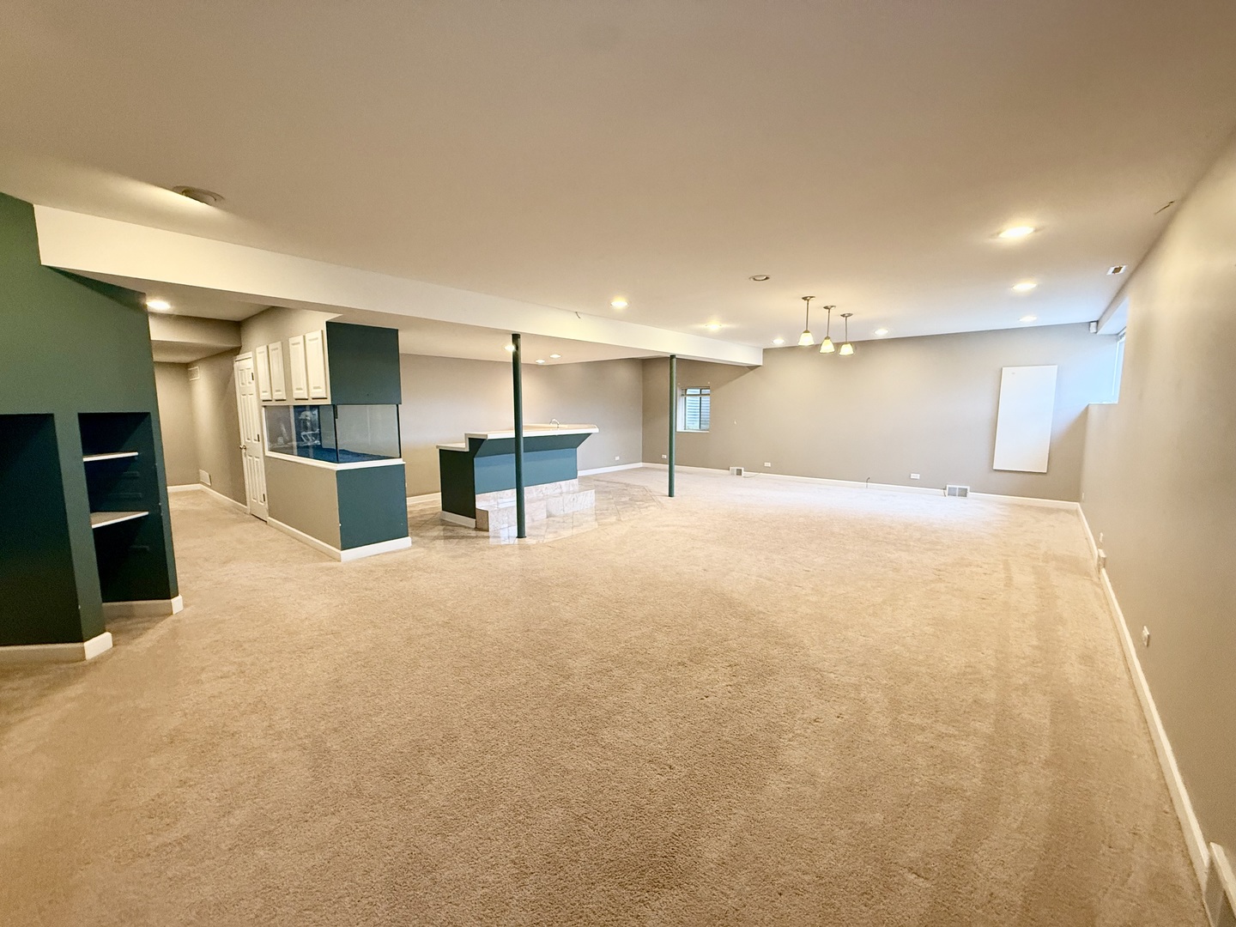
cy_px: 464
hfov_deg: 102.1
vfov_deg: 85.7
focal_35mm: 14
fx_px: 500
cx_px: 618
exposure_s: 1/60
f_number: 2.2
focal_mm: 2.22
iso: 320
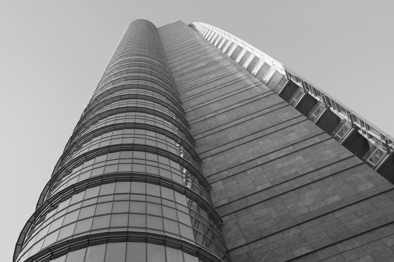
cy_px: 131
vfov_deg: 37.9
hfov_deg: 54.4
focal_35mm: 35
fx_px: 383
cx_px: 197
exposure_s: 1/80
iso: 800
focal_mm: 23
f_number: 11
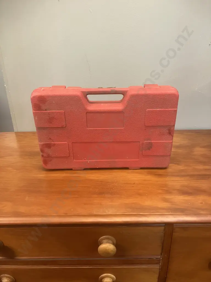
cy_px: 141
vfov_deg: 63.4
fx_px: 228
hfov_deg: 49.7
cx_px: 106
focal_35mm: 28
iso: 320
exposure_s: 1/50
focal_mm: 3.99
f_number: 1.8
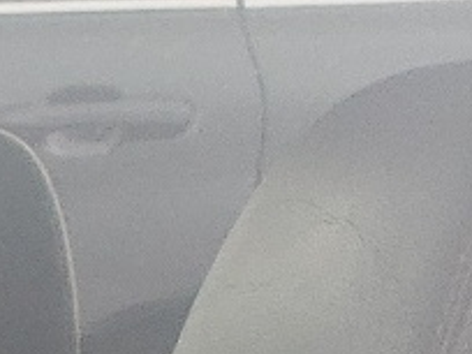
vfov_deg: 6.1
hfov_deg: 7.4
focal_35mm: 204
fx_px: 2782
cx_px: -1342
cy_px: 1384
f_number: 1.5
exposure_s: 1/179
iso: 50
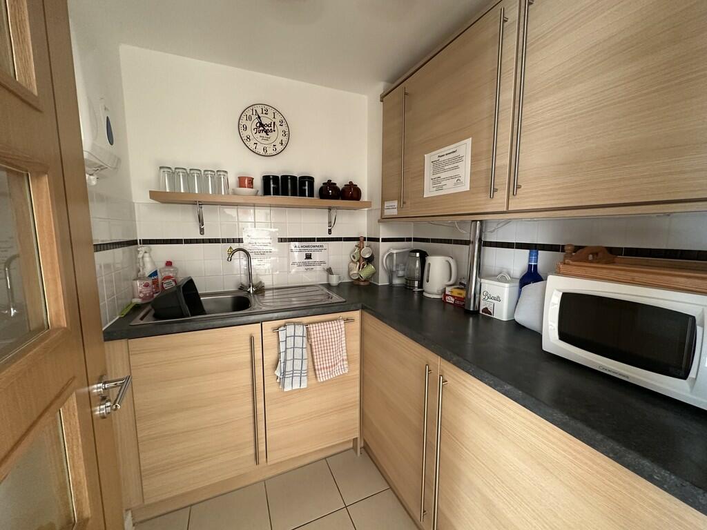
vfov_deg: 85.7
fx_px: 286
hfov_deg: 102.1
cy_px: 265
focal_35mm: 14
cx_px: 354
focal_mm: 2.22
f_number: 2.2
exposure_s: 1/60
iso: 500
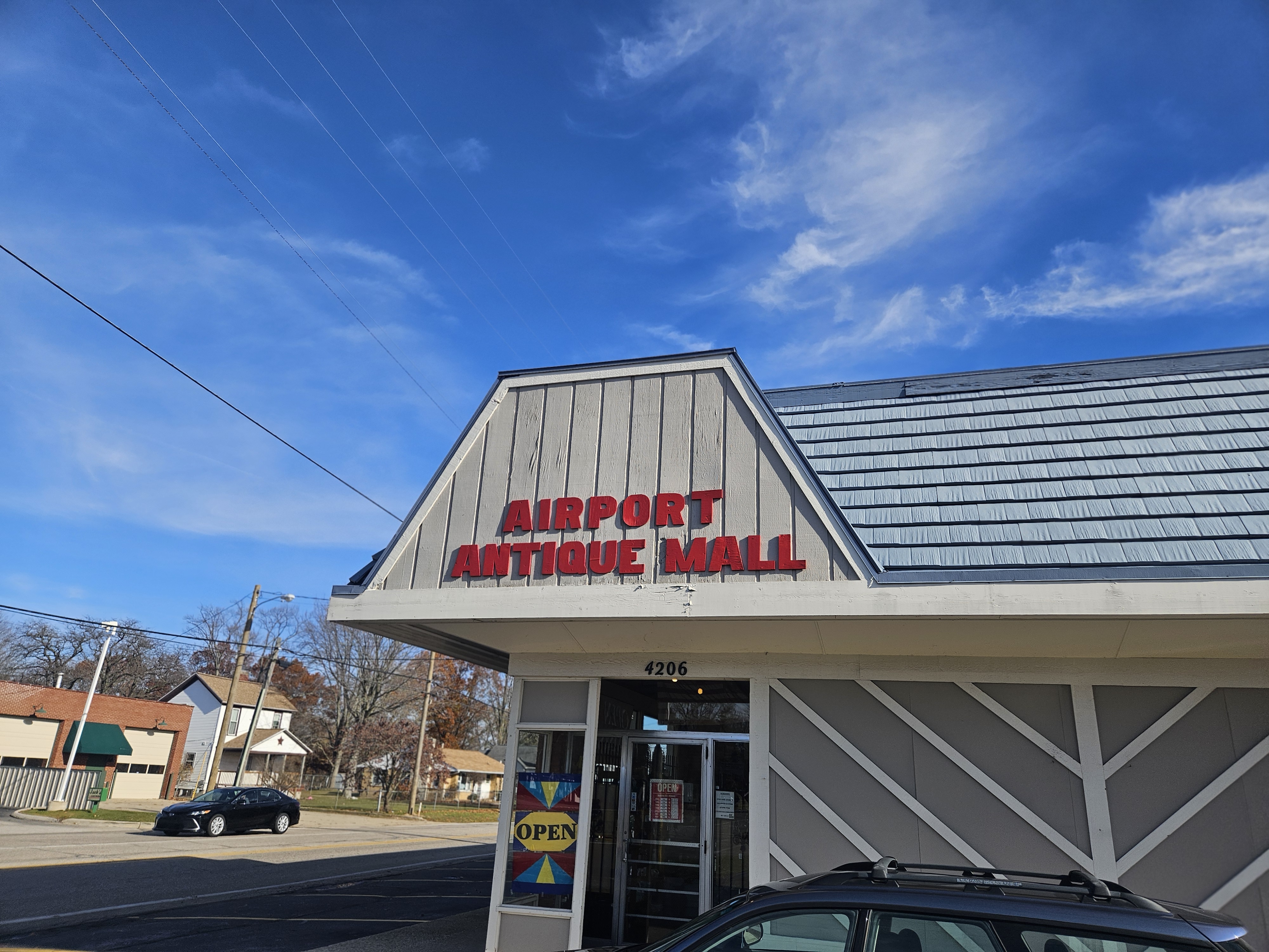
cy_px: 476
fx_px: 843
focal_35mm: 23
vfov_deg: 58.9
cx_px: 634
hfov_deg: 73.9
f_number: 1.8
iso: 25
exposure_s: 1/2000
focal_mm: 5.4
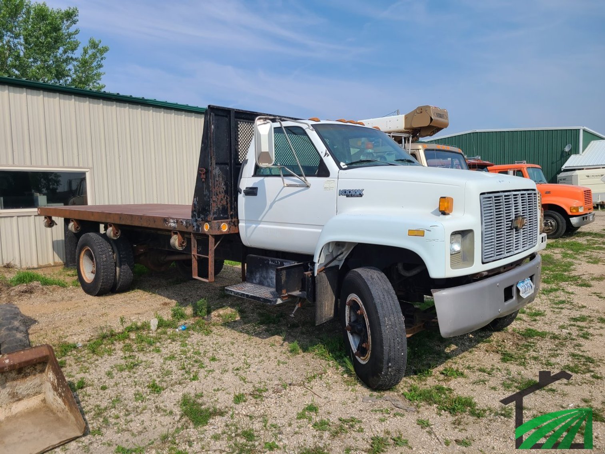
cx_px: 302
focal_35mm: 26
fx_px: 454
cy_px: 227
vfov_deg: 53.1
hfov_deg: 67.3
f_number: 1.8
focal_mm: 5.4
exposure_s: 1/2889
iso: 40
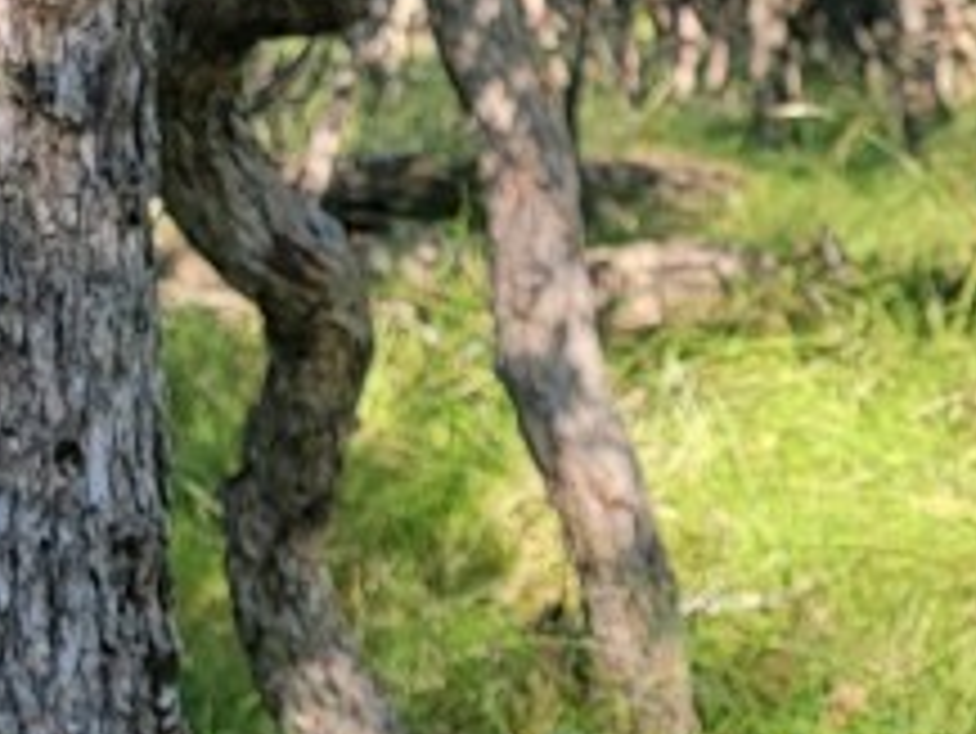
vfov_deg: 13.0
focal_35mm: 113
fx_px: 3188
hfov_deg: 17.1
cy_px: 9
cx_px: 936
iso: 16
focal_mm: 6.7
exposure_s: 1/143
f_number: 1.8
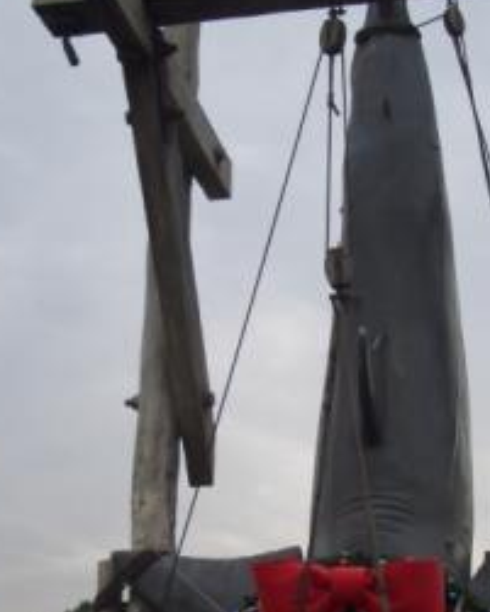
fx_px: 1105
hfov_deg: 24.8
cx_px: 336
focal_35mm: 61
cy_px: 436
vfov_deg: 30.6
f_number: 2.6
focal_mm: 5.8
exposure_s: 1/320
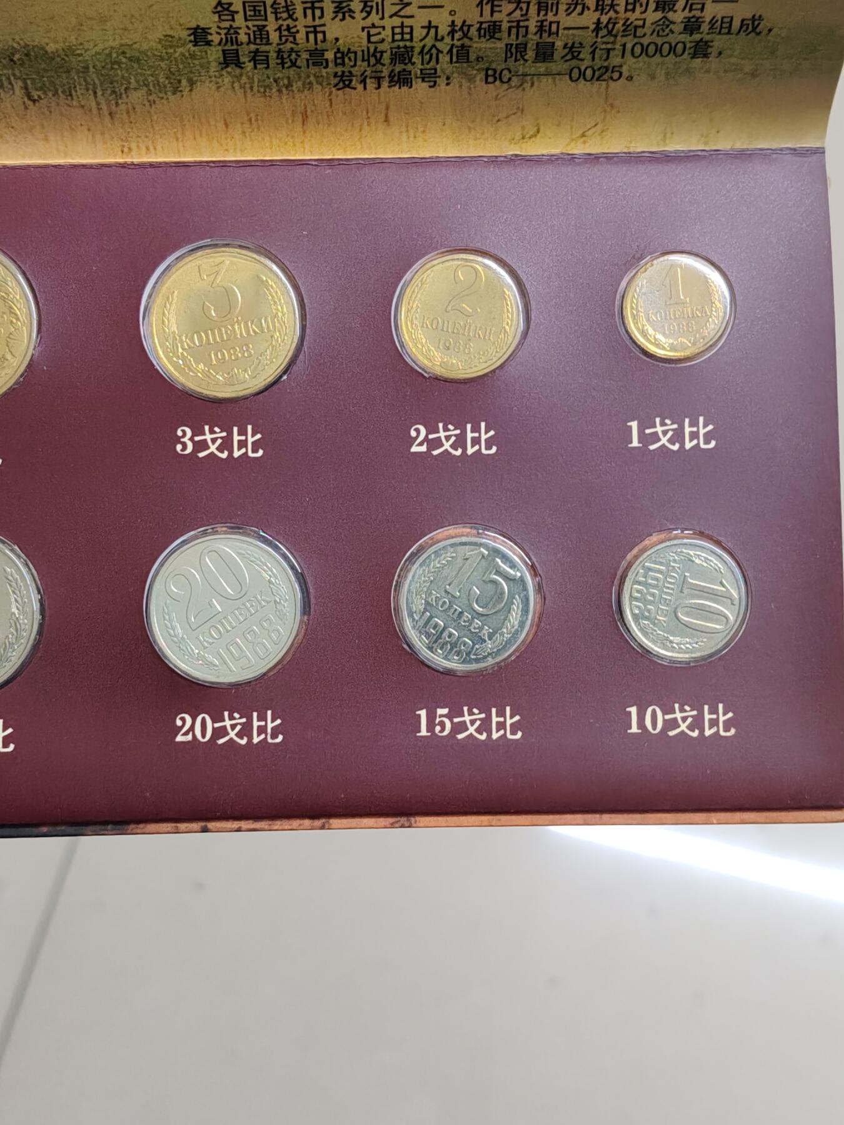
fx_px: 1658
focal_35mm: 51
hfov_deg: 28.6
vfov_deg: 37.5
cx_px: 422
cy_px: 562
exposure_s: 1/50
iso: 620
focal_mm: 4.84
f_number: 1.88
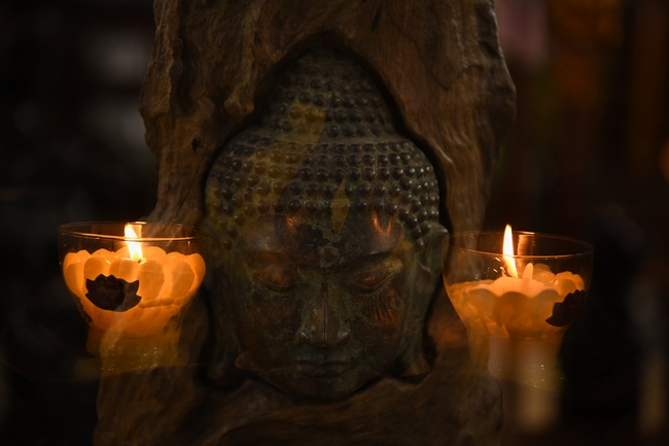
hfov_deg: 28.9
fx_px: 1300
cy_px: 223
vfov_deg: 19.4
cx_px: 334
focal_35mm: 70
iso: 5000
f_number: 2.8
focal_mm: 70
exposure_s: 1/100
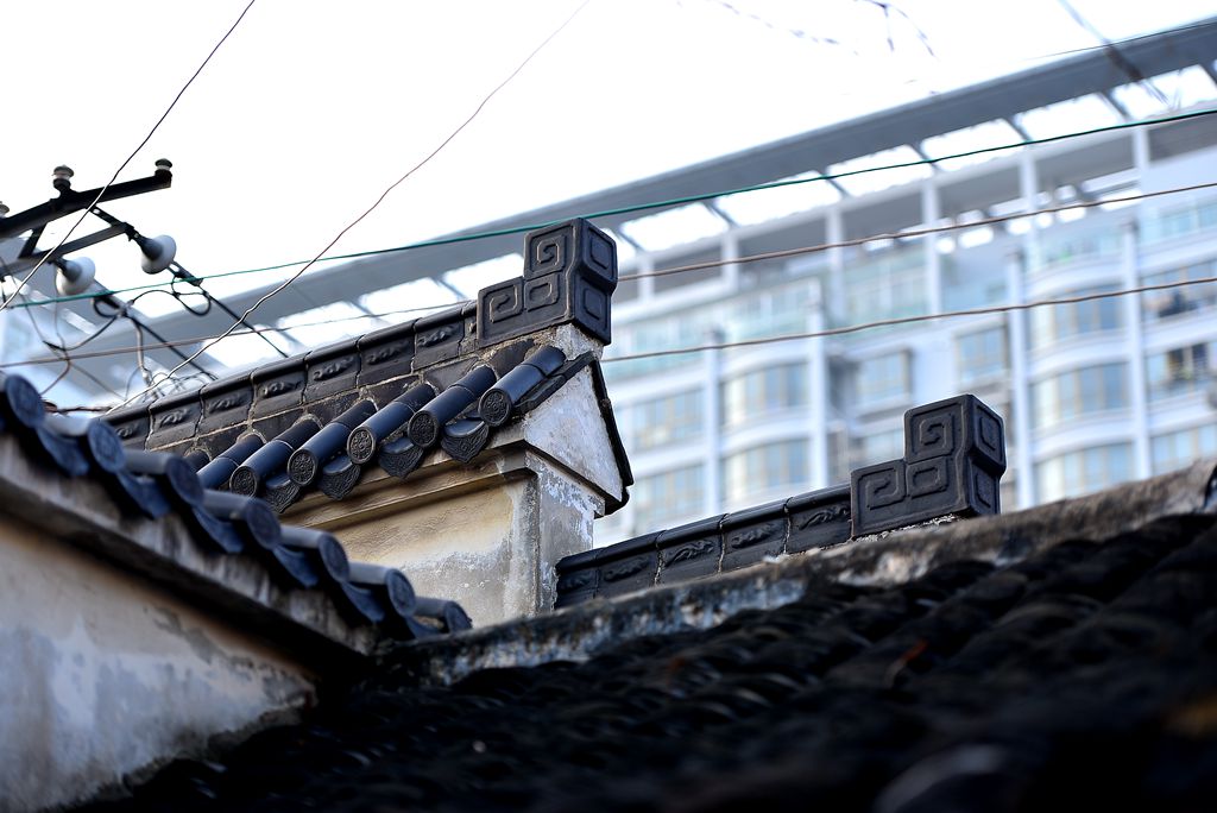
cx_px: 608
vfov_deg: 12.5
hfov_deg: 18.6
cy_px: 406
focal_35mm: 110
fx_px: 3721
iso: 100
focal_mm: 110
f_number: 2.8
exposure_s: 1/500
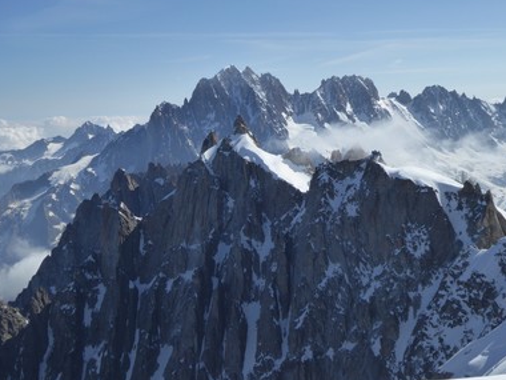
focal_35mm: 60
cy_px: 188
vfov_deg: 24.4
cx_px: 257
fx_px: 877
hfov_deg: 32.2
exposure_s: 1/1600
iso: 160
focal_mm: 9.6
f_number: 4.1
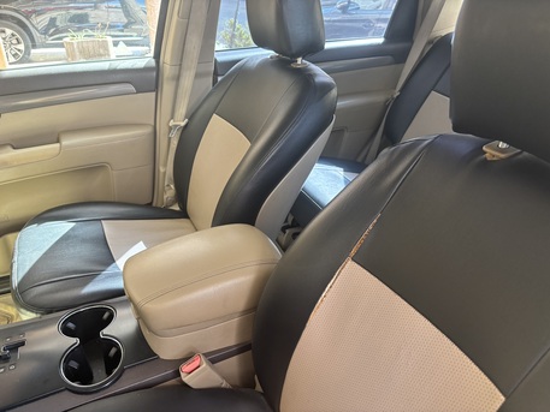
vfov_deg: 53.1
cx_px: 275
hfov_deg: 67.3
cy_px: 206
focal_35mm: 26
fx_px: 413
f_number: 1.6
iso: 125
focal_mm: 5.96
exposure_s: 1/64
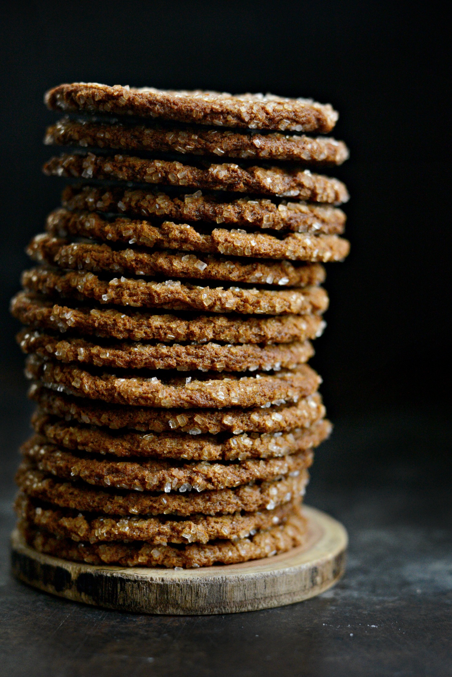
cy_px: 338
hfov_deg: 27.0
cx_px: 226
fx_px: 941
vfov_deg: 39.6
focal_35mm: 50
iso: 3200
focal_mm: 50
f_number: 3.2
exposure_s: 1/640
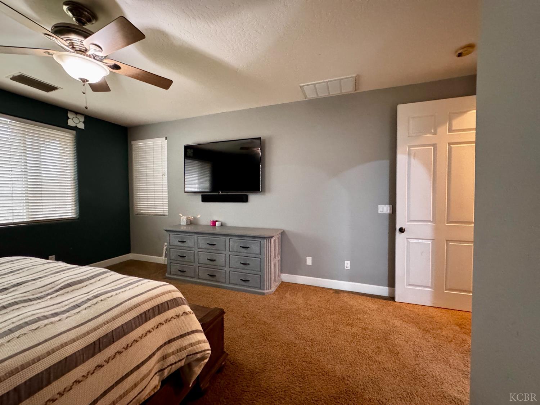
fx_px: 218
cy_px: 202
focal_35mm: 14
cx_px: 270
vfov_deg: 85.7
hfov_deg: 102.1
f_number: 2.2
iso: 1000
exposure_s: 1/60
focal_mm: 2.22
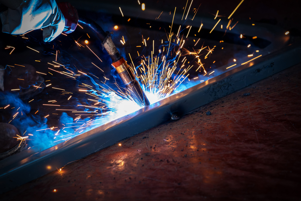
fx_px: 1464
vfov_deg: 7.9
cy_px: 100
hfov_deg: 11.7
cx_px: 150
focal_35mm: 175
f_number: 5.6
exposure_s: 1/100
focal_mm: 175
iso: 800
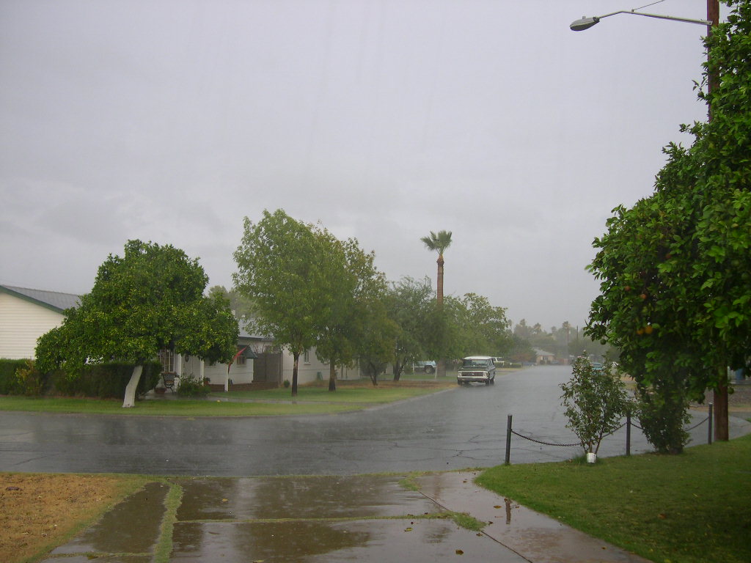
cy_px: 282
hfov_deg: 49.0
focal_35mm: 38
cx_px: 376
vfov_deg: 37.7
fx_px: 824
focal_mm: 8
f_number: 2.8
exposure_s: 1/23.4
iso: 100
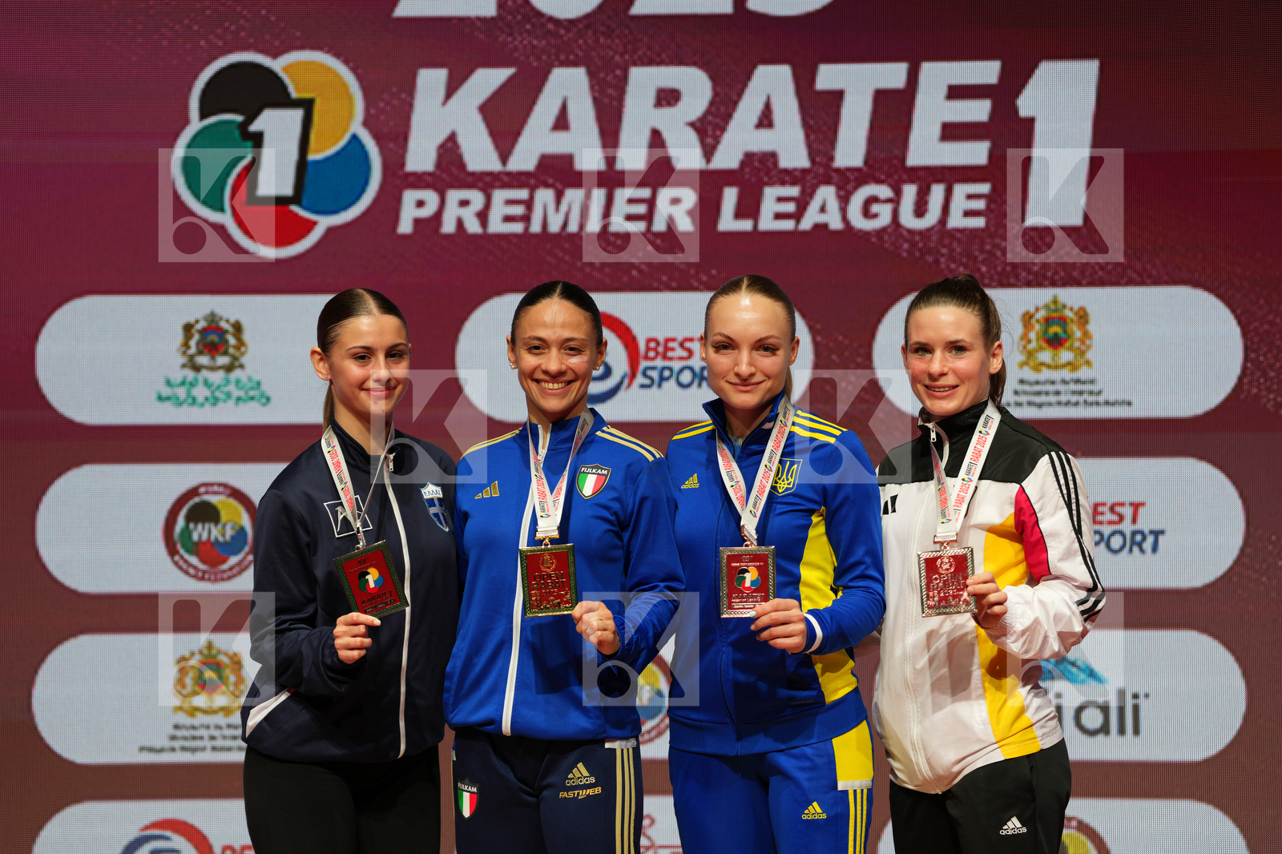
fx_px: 5091
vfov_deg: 9.6
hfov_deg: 14.4
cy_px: 427
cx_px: 641
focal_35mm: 143
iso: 125
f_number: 2.8
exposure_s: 1/250
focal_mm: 143
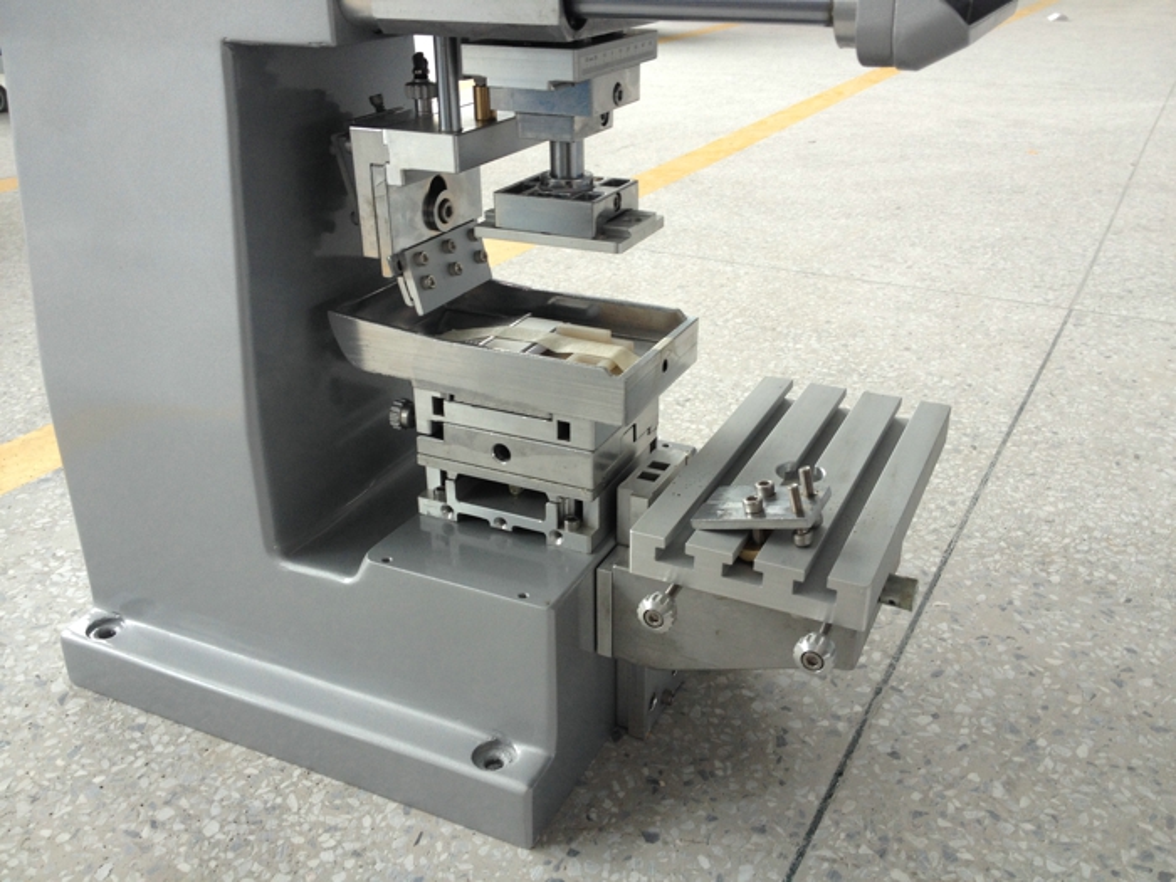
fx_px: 1189
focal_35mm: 35
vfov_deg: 40.7
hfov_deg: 52.6
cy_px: 441
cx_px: 588
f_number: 2.4
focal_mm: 4.28
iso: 50
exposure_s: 1/24
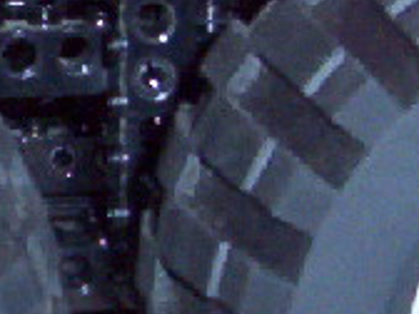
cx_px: 17
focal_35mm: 254
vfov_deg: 5.8
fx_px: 3074
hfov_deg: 7.8
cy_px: 27
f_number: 2.76
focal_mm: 5.54
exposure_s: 1/30
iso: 140
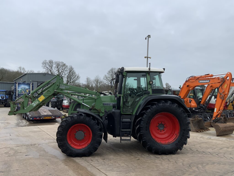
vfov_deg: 48.2
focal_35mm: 29
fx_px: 196
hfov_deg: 61.7
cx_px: 117
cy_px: 88
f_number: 1.8
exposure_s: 1/519
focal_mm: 3
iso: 16
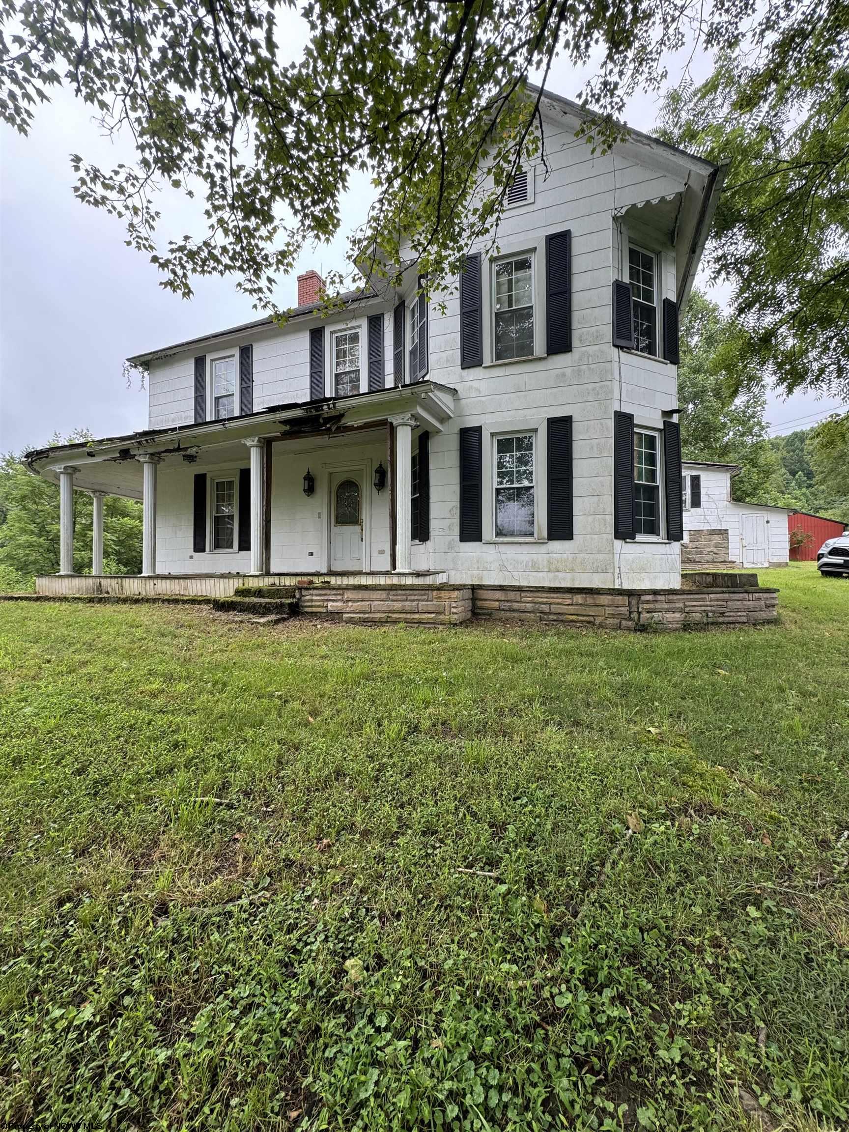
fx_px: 458
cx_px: 424
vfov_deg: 102.1
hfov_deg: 85.7
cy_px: 566
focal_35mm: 14
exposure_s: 1/99
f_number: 2.2
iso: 40
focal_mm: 2.22
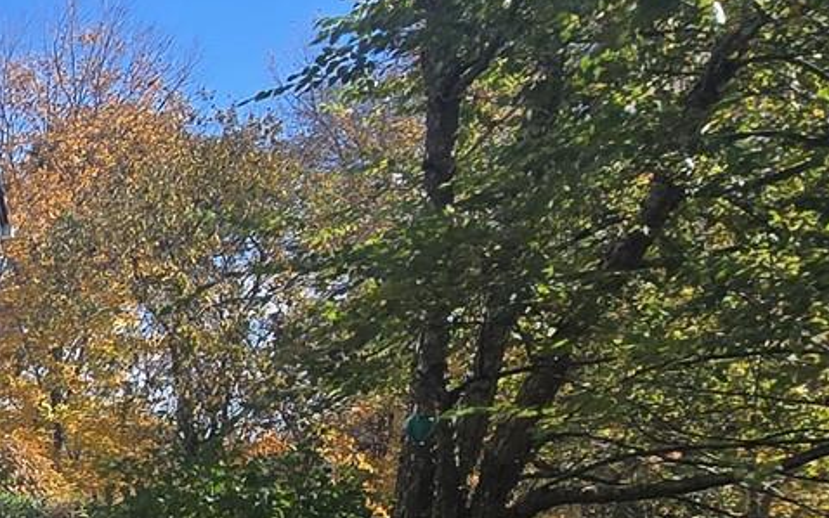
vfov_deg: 20.2
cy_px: 672
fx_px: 1333
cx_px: -501
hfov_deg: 24.3
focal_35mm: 59
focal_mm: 2.2
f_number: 2.2
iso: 50
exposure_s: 1/1410
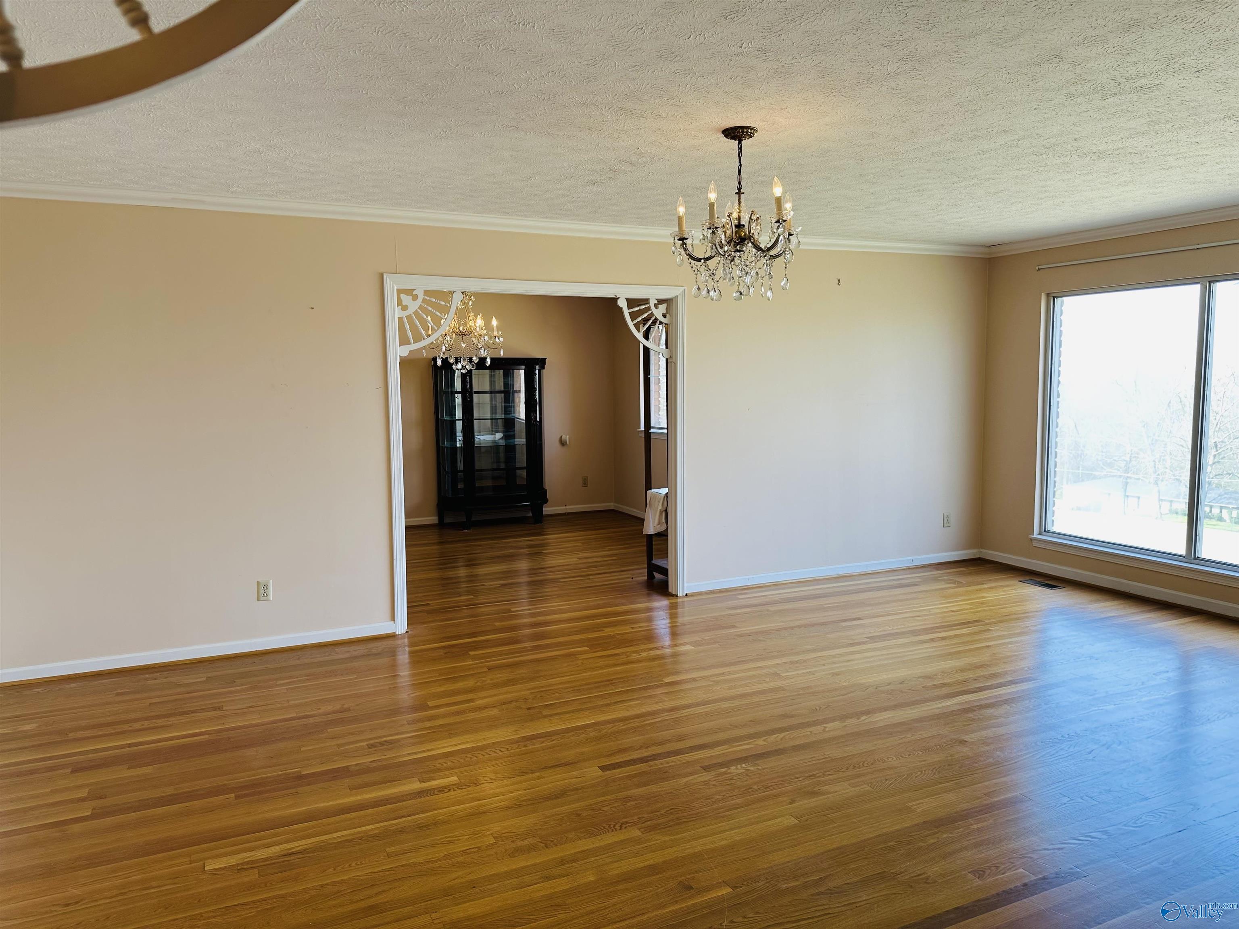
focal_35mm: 24
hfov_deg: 71.6
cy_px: 464
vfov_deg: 56.8
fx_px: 859
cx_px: 620
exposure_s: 1/120
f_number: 1.78
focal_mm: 6.86
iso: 64
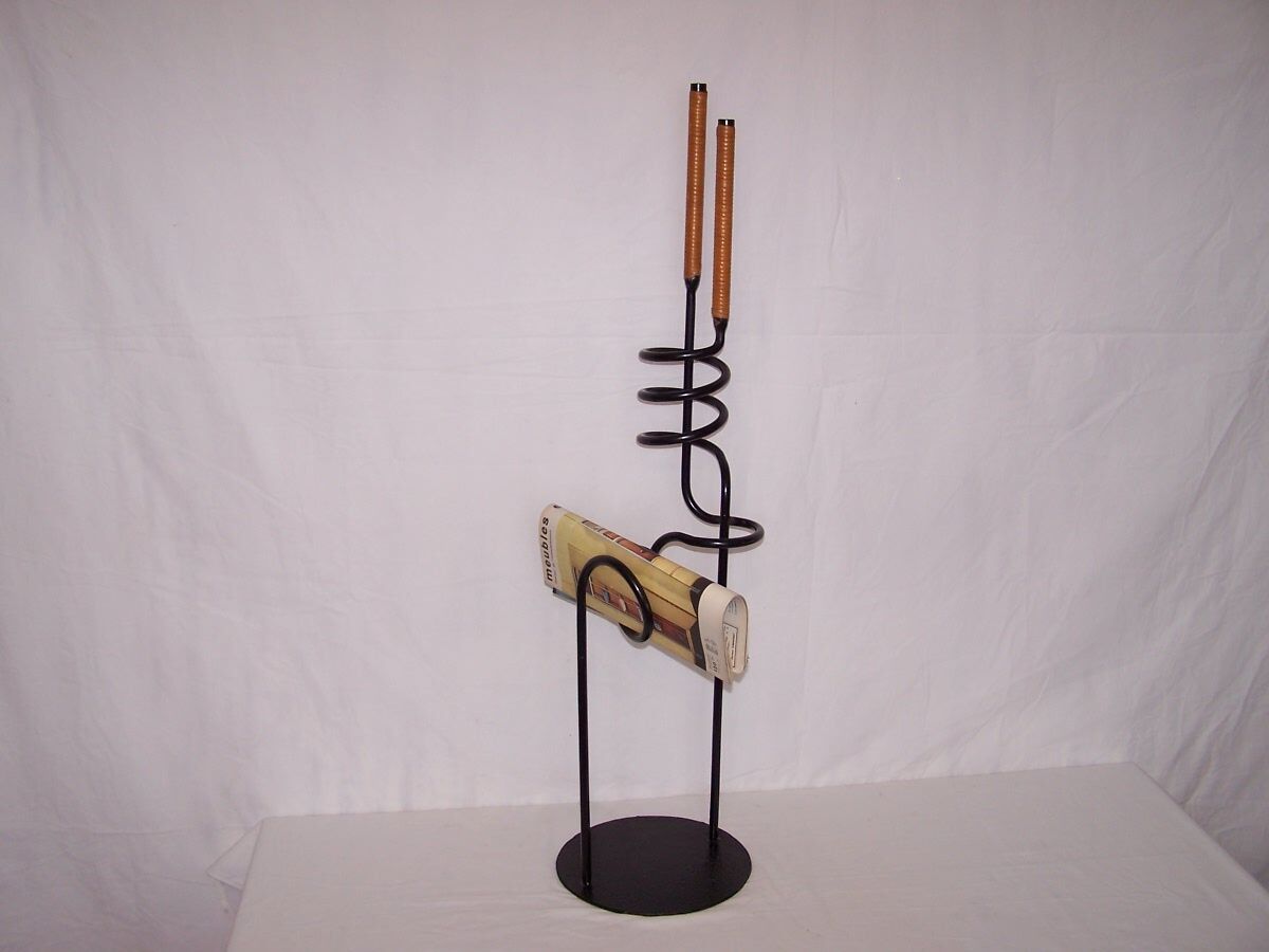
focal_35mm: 38
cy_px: 476
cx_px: 634
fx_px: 1393
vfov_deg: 37.7
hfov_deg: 49.0
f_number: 2.8
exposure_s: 1/60
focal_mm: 6.3
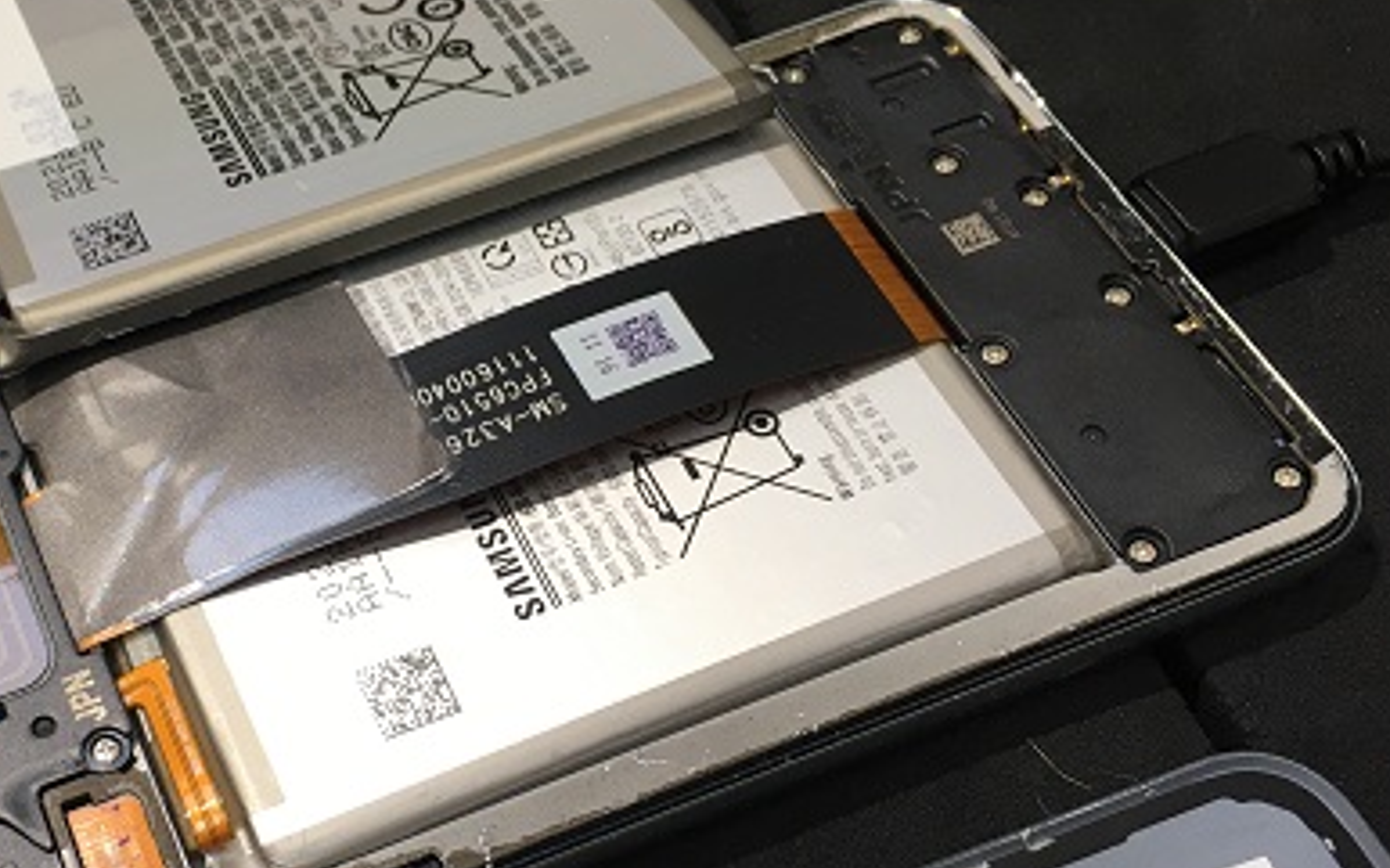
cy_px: 522
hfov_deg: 38.2
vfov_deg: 25.3
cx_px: 292
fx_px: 1931
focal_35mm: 51
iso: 25
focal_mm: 4.15
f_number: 2.2
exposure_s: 1/40
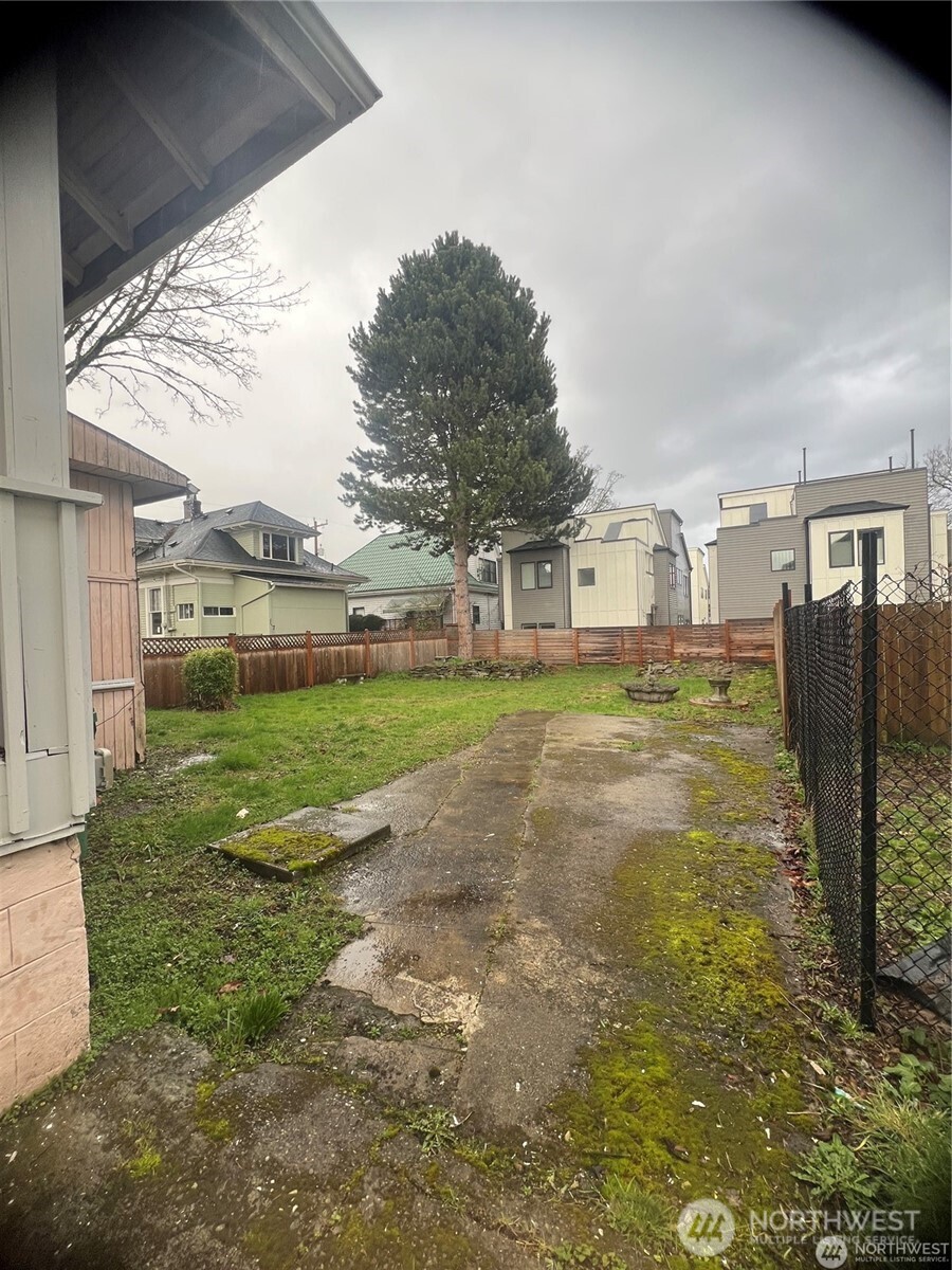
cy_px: 635
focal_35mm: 13
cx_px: 476
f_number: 1.8
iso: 40
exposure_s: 1/99
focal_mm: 1.57
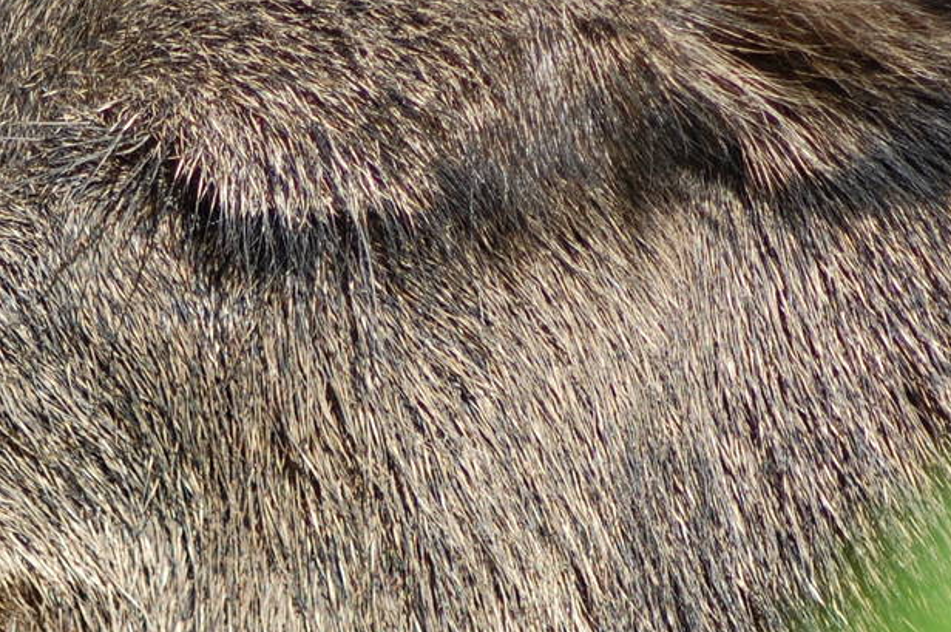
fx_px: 13885
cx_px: 97
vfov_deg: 2.6
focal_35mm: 526
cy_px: 369
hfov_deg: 3.9
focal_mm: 135
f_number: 5
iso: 400
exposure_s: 1/1600
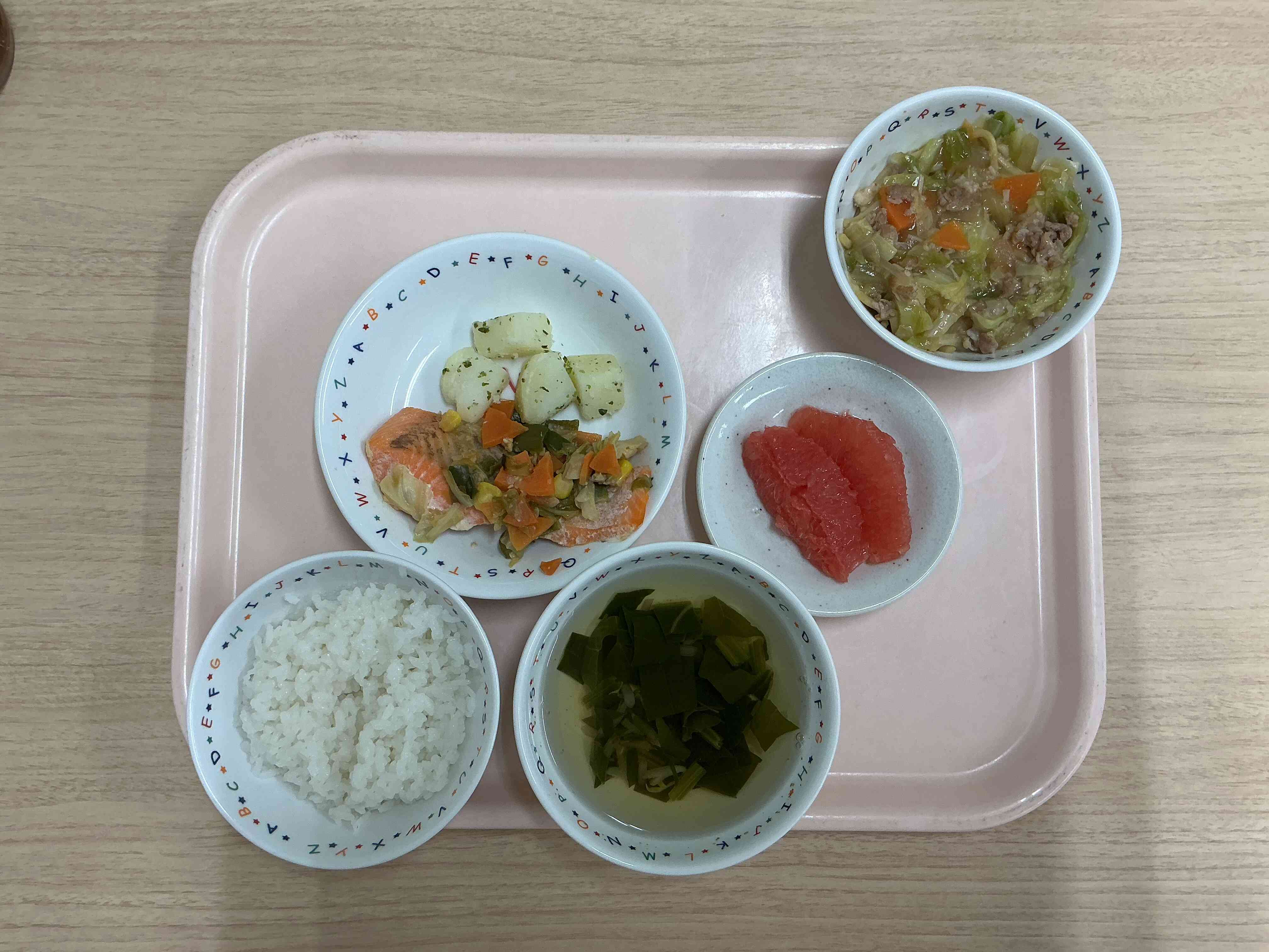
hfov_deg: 61.7
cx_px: 634
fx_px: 1063
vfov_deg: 48.2
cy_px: 476
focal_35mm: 29
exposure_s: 1/60
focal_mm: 3
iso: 40
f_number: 1.8
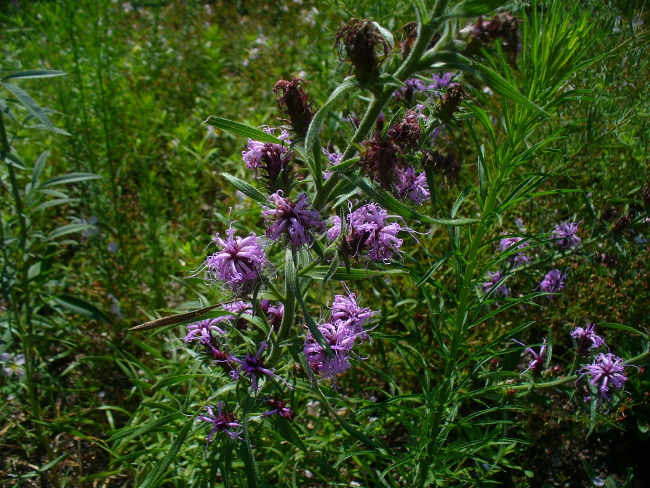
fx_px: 695
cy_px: 244
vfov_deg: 38.7
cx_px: 325
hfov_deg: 50.1
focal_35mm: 37
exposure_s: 1/320
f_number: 5.6
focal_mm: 6.1
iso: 80
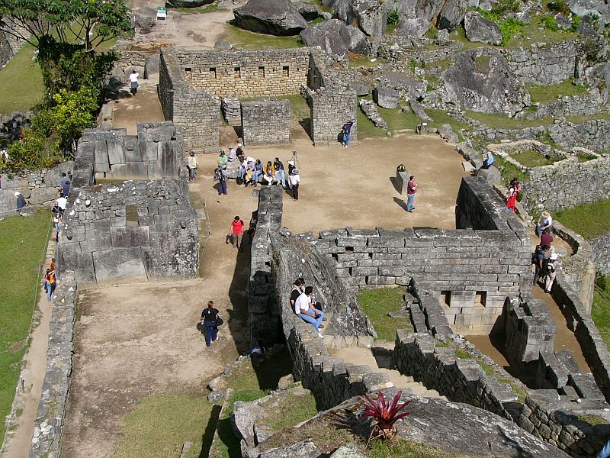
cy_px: 229
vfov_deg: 30.9
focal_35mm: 47
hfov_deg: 40.4
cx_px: 305
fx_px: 828
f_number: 5.2
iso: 50
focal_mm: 7.8
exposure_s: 1/500
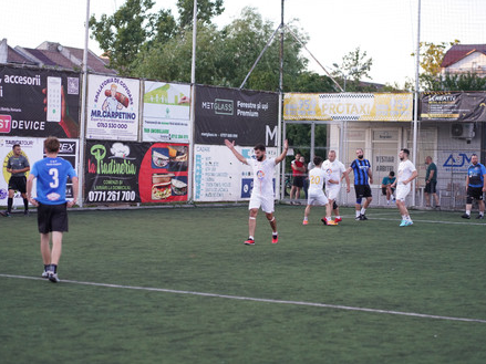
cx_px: 248
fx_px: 1305
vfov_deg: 15.9
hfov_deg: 21.1
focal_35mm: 93
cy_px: 181
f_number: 2.5
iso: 2000
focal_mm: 85
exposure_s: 1/1600
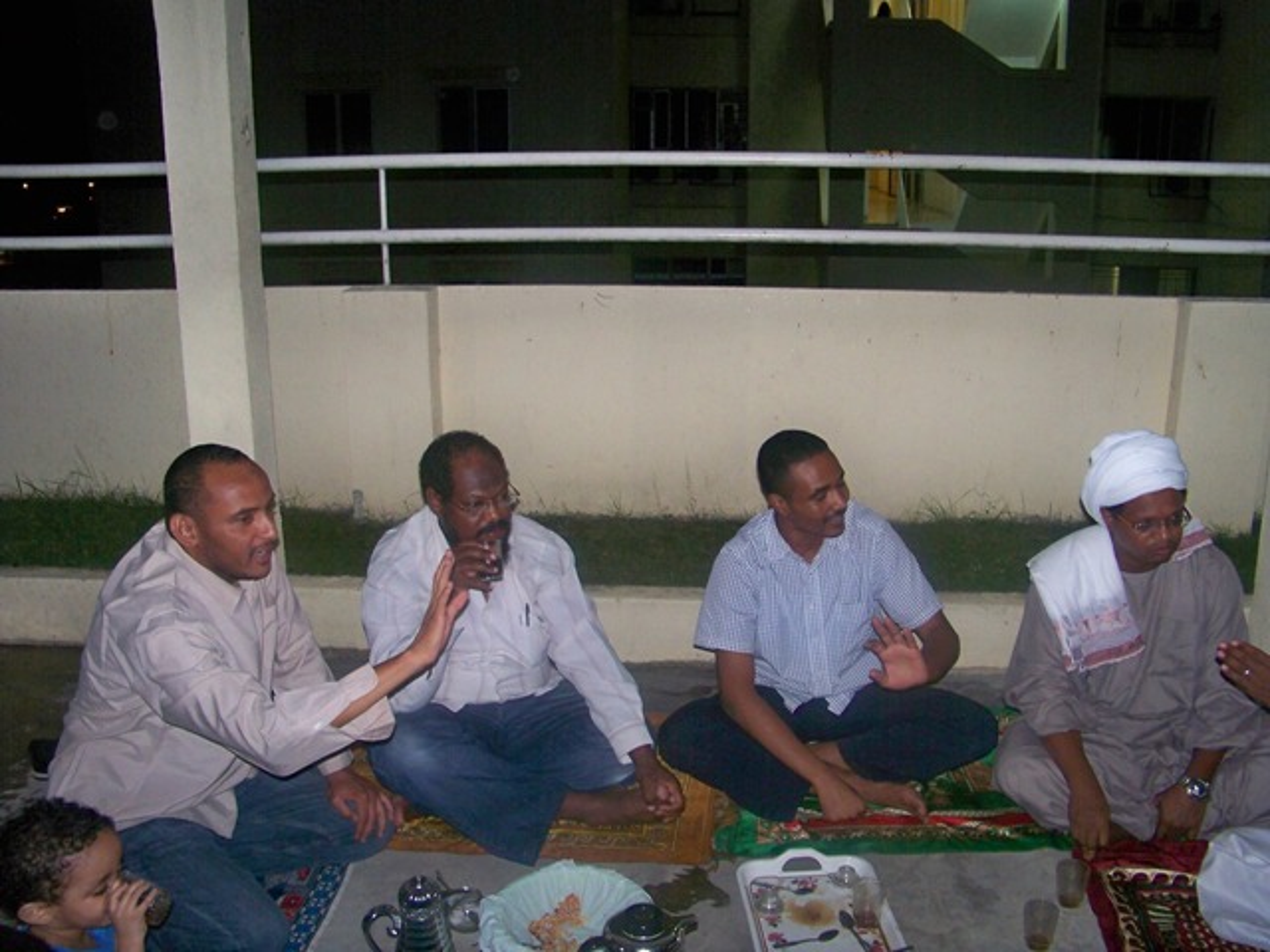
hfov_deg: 55.4
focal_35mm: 33
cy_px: 476
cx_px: 635
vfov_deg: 42.9
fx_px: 1211
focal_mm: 5.85
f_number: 2.8
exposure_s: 1/30
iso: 200
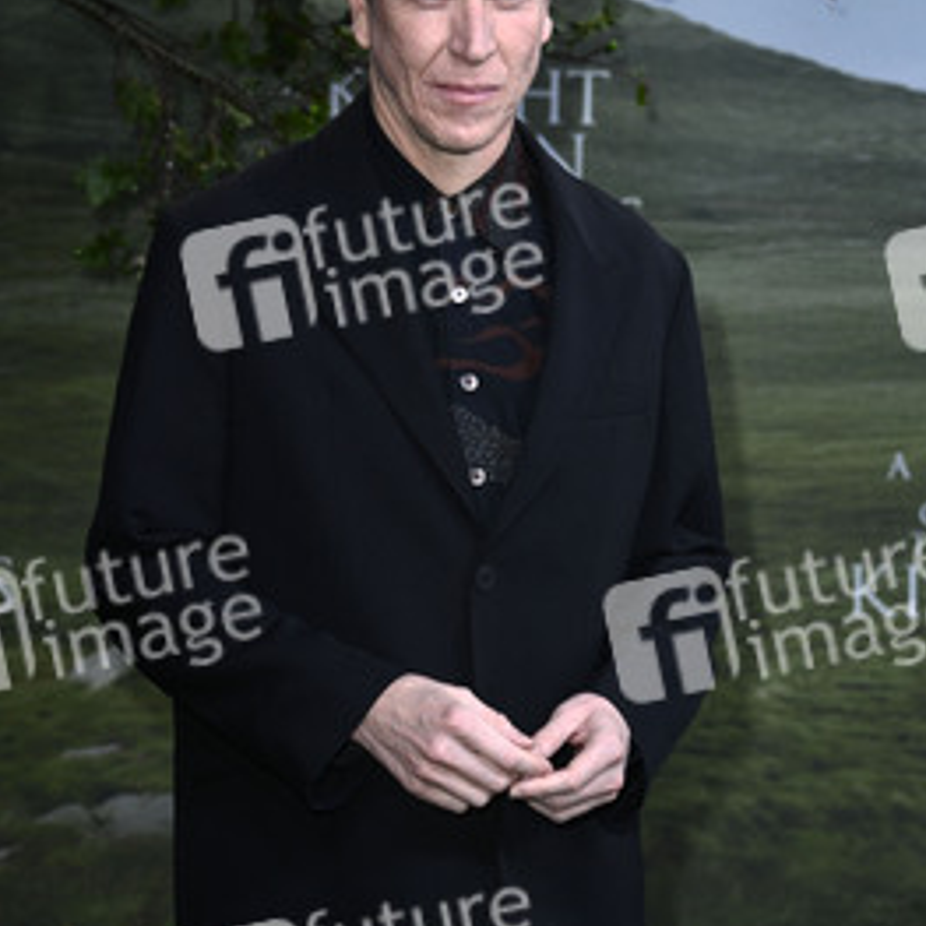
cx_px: 465
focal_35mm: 119
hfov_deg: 14.7
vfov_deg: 14.7
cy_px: 444
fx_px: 3602
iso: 640
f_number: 5.6
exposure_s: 1/250
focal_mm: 92
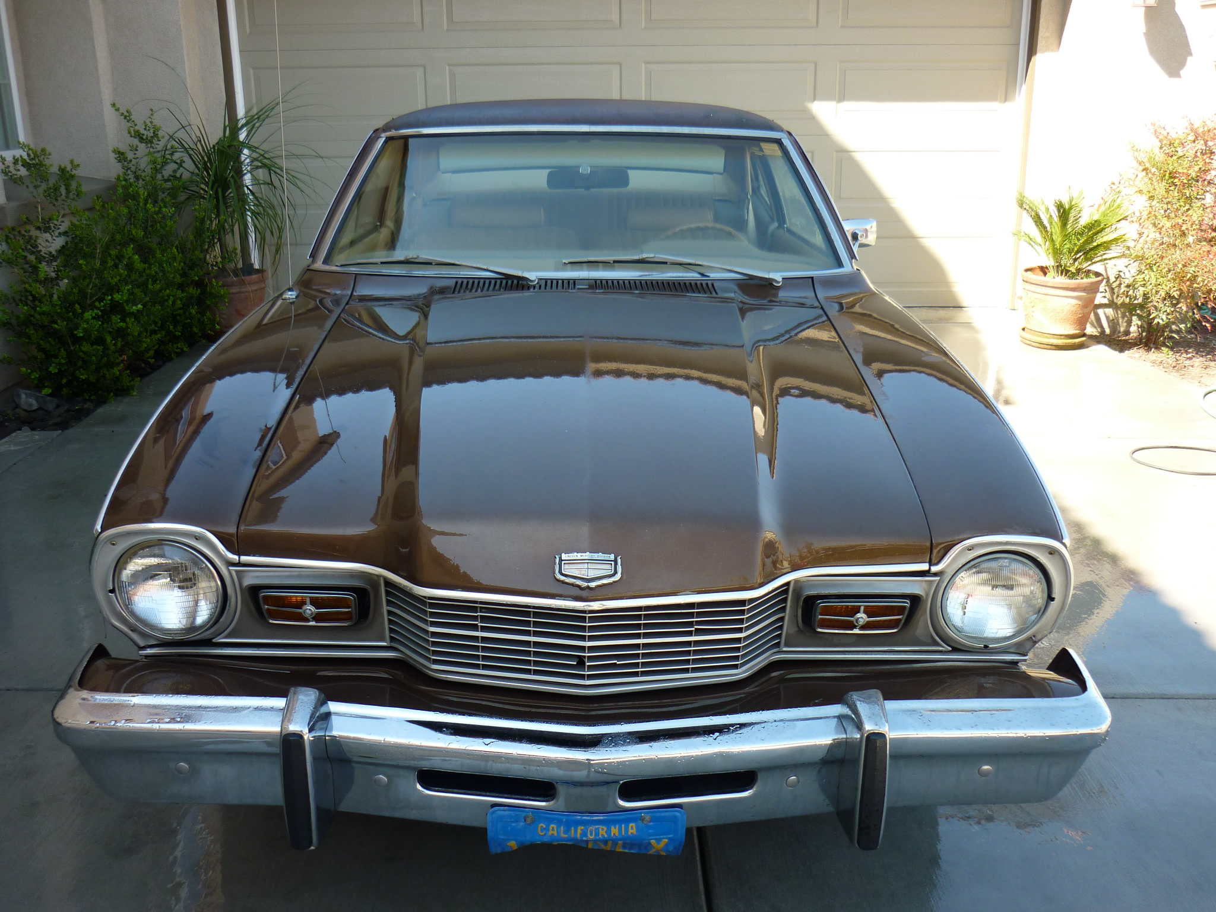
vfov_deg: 42.9
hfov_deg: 55.4
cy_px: 456
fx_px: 1159
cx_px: 608
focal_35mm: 33
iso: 80
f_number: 2.8
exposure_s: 1/200
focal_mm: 5.5
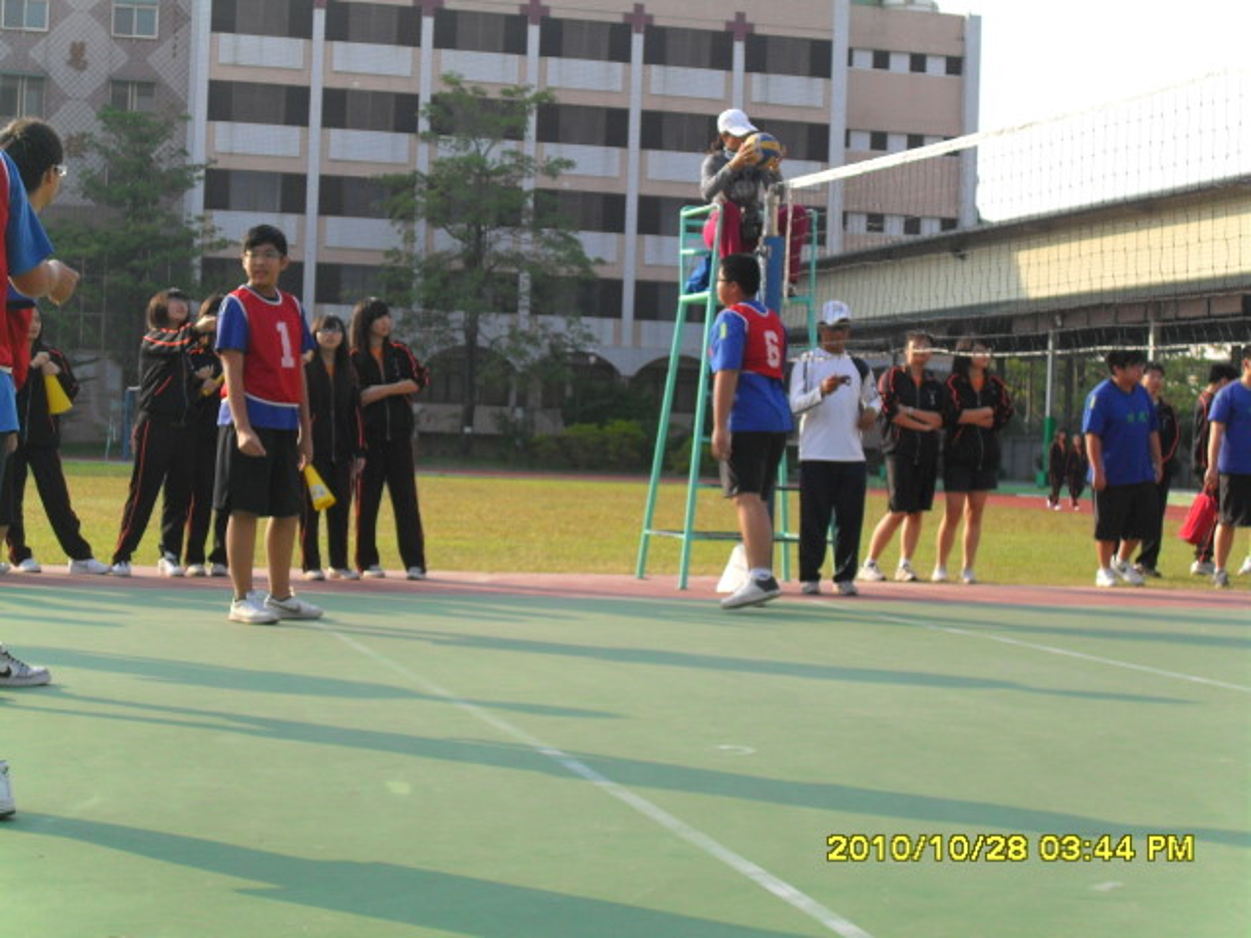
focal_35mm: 70
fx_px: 2530
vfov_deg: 21.0
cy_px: 469
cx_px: 626
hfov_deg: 27.8
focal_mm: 12.3
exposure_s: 1/350
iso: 100
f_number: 4
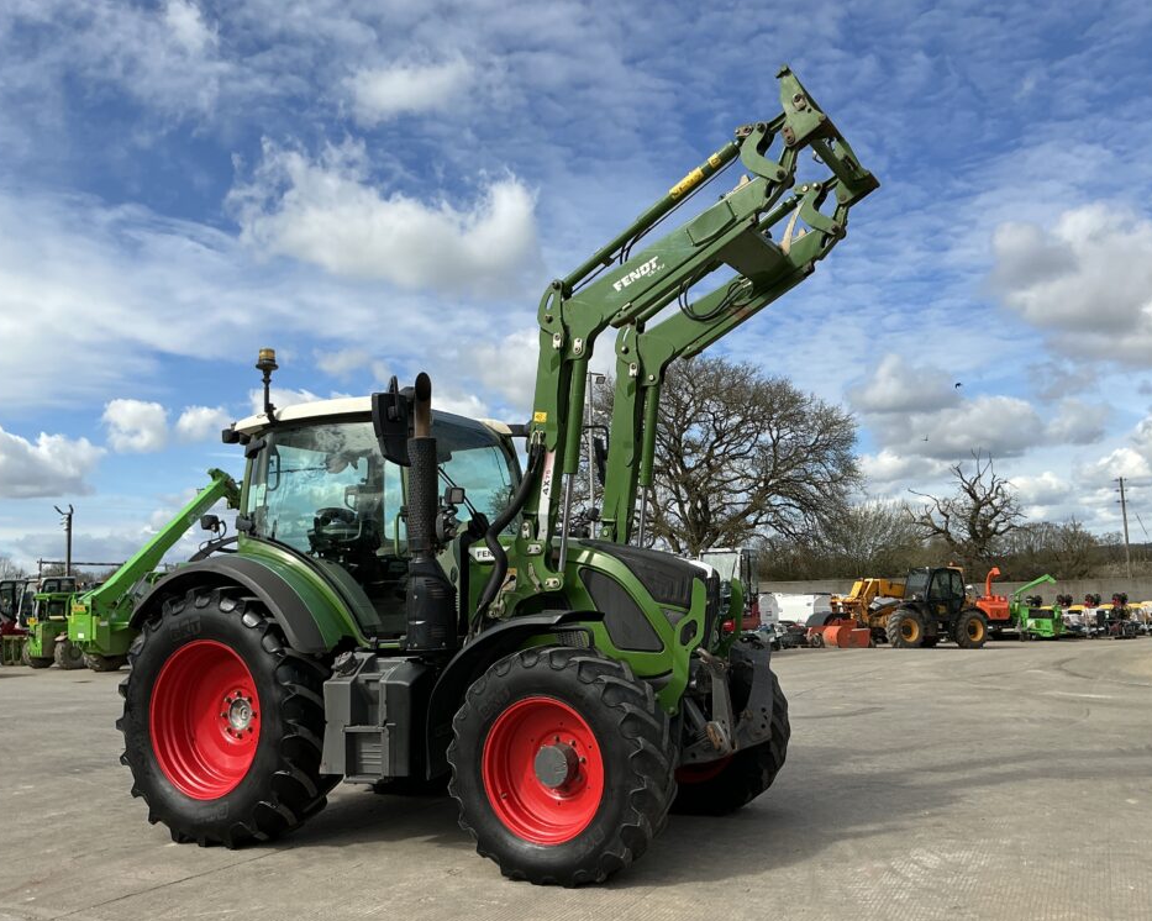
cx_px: 615
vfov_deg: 48.5
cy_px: 473
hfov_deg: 58.7
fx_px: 1023
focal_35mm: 30
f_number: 1.8
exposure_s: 1/2141
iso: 25
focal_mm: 3
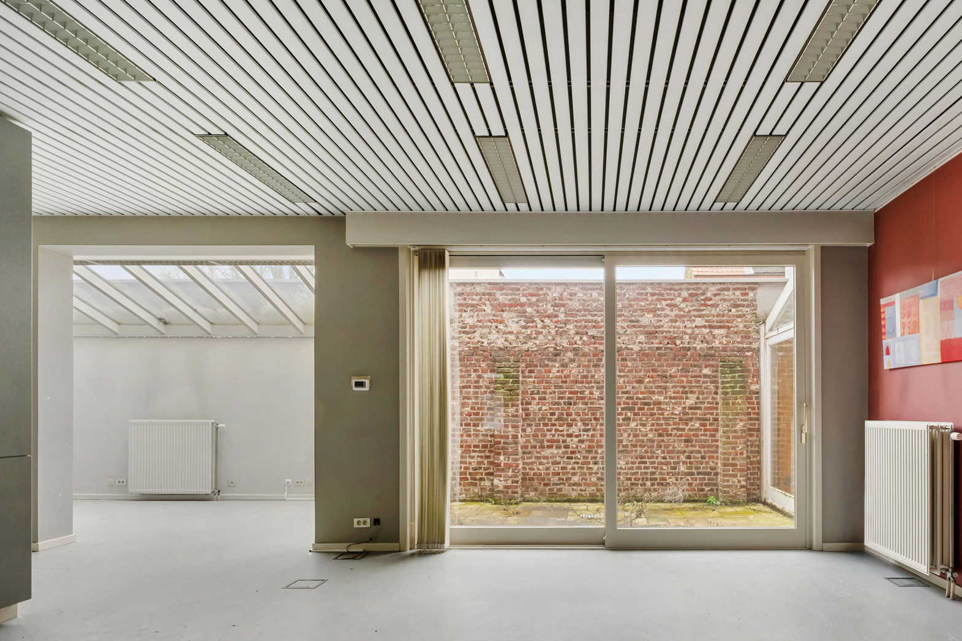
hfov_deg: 75.6
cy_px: 416
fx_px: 588
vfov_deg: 56.3
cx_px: 657
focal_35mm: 22
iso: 320
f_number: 11
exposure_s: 1/4
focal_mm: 16
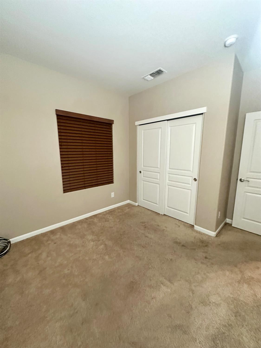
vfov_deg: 102.1
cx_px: 130
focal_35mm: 14
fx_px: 141
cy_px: 174
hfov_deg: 85.7
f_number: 2.2
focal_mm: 2.22
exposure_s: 1/60
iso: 800
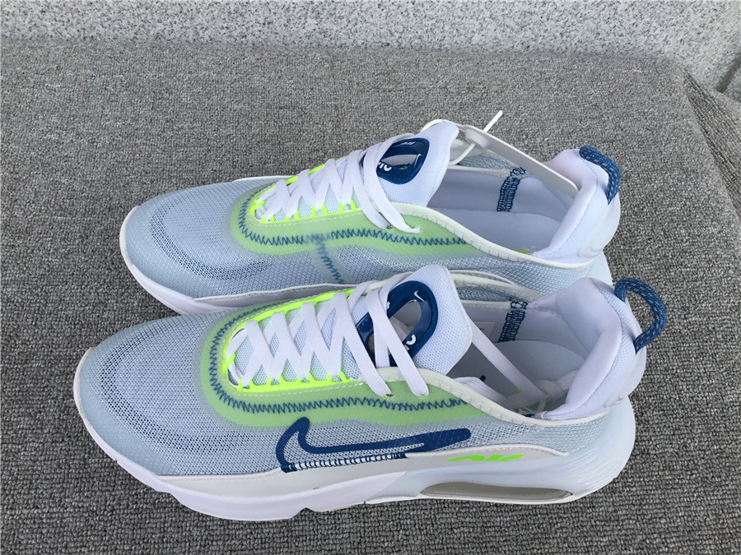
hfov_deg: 58.4
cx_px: 370
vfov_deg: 45.4
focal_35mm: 31
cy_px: 278
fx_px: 664
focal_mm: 3.3
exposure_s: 1/515
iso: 25
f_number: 2.4
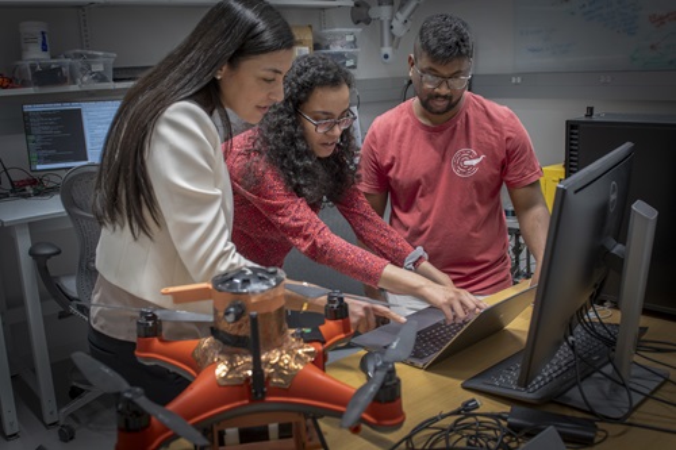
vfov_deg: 36.8
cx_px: 338
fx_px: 676
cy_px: 225
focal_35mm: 36
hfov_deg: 53.1
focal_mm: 24
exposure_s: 1/60
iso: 800
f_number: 4
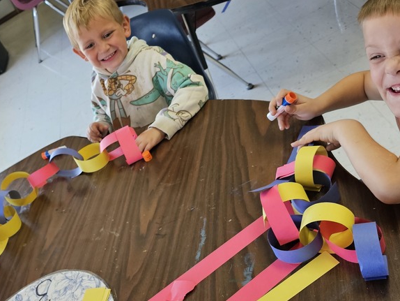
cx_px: 135
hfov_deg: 45.1
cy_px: 178
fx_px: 474
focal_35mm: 41
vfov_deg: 35.1
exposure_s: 1/120
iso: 160
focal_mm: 6.3
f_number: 1.7
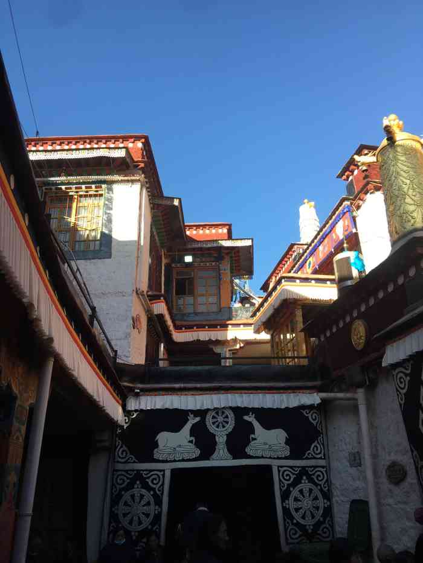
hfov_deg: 48.2
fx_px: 472
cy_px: 282
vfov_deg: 61.7
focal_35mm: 29
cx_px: 212
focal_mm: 4.15
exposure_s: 1/310
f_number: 2.2
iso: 25
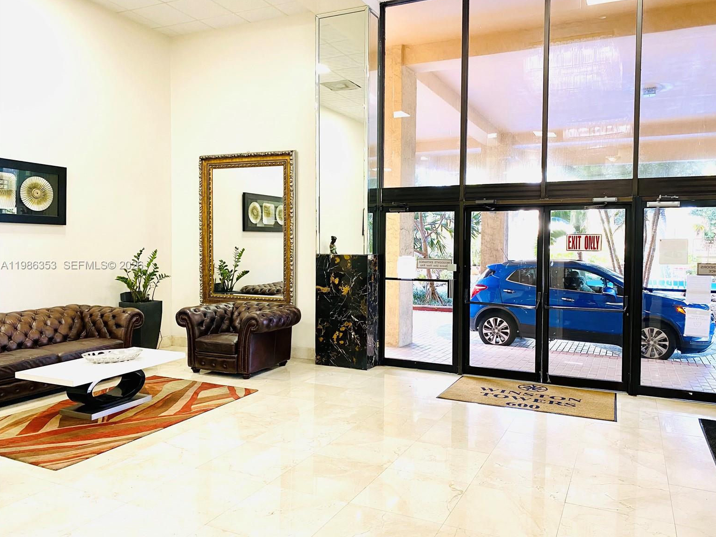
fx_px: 559
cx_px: 370
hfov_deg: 65.3
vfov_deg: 51.4
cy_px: 266
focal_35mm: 27
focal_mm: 4.25
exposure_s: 1/60
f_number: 1.8
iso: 100
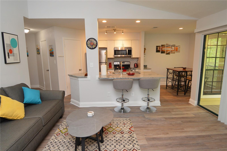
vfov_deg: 67.3
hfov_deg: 90.1
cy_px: 76
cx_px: 114
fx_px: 113
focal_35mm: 18
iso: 560
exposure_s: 1/60
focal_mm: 12
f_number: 4
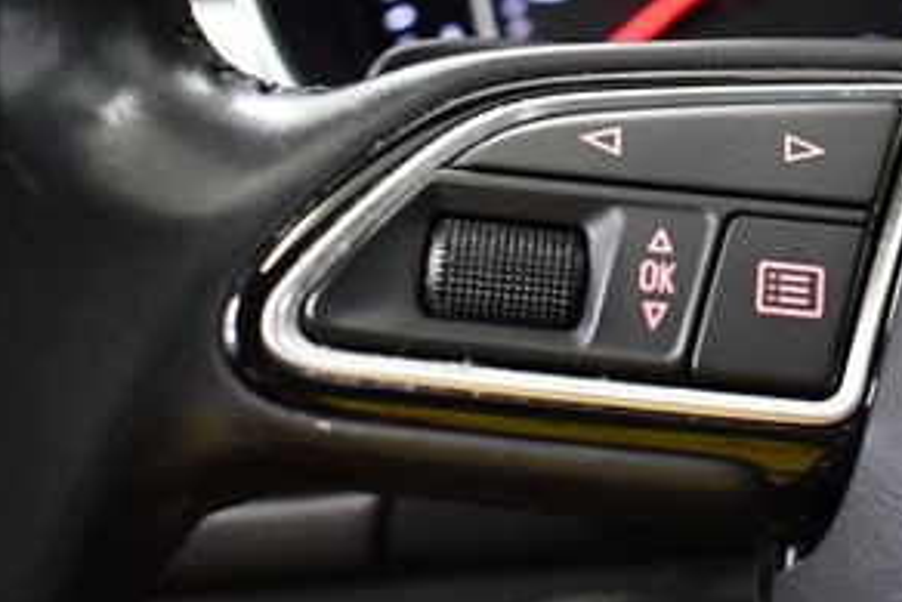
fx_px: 1980
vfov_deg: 17.2
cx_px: 726
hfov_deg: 25.2
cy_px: 188
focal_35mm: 79
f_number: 3.5
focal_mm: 18
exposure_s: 1/100
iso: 3200
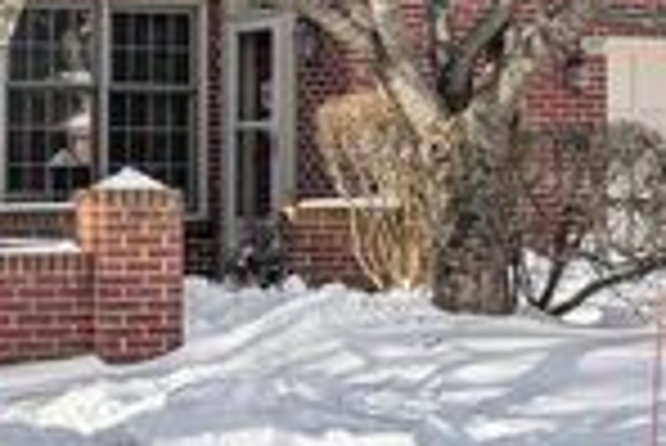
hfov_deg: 17.3
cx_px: 414
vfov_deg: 11.3
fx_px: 2185
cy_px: -187
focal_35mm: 118
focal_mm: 35
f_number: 8
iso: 100
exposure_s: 1/160
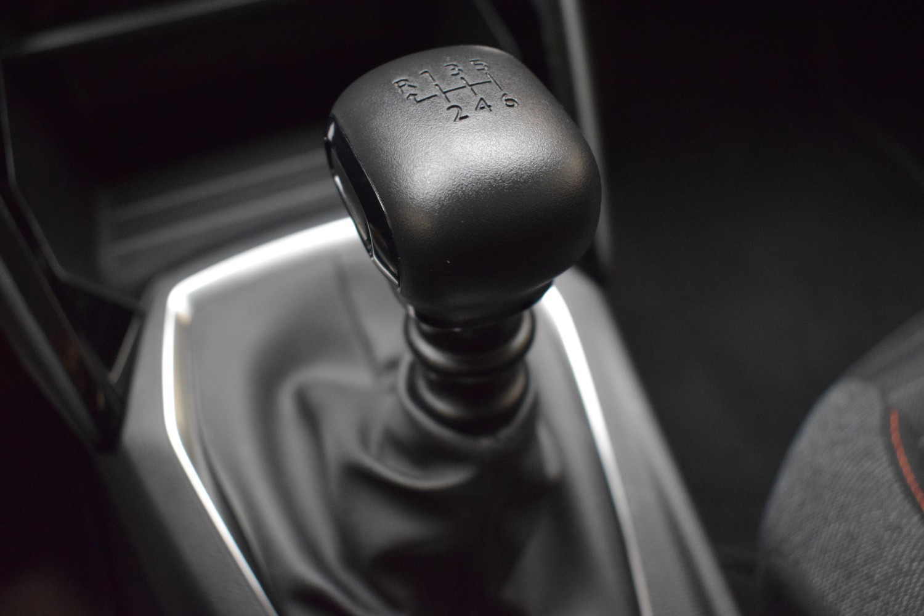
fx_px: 924
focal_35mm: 36
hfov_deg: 53.1
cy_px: 308
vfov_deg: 36.9
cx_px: 462
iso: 3200
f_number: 4
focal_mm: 24
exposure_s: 1/40
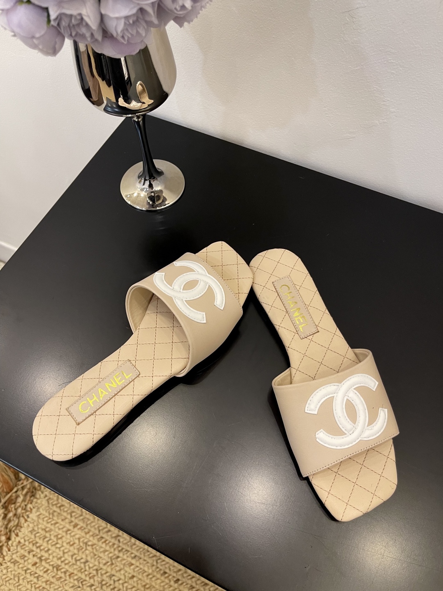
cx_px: 222
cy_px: 296
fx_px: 444
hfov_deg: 53.1
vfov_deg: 67.3
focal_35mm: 26
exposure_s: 1/60
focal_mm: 5.1
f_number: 1.6
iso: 125
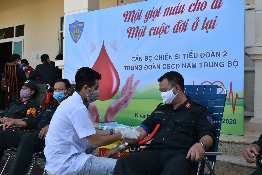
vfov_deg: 34.2
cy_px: 88
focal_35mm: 39
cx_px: 131
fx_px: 284
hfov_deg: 49.6
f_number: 5.6
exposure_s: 1/250
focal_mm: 26
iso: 200
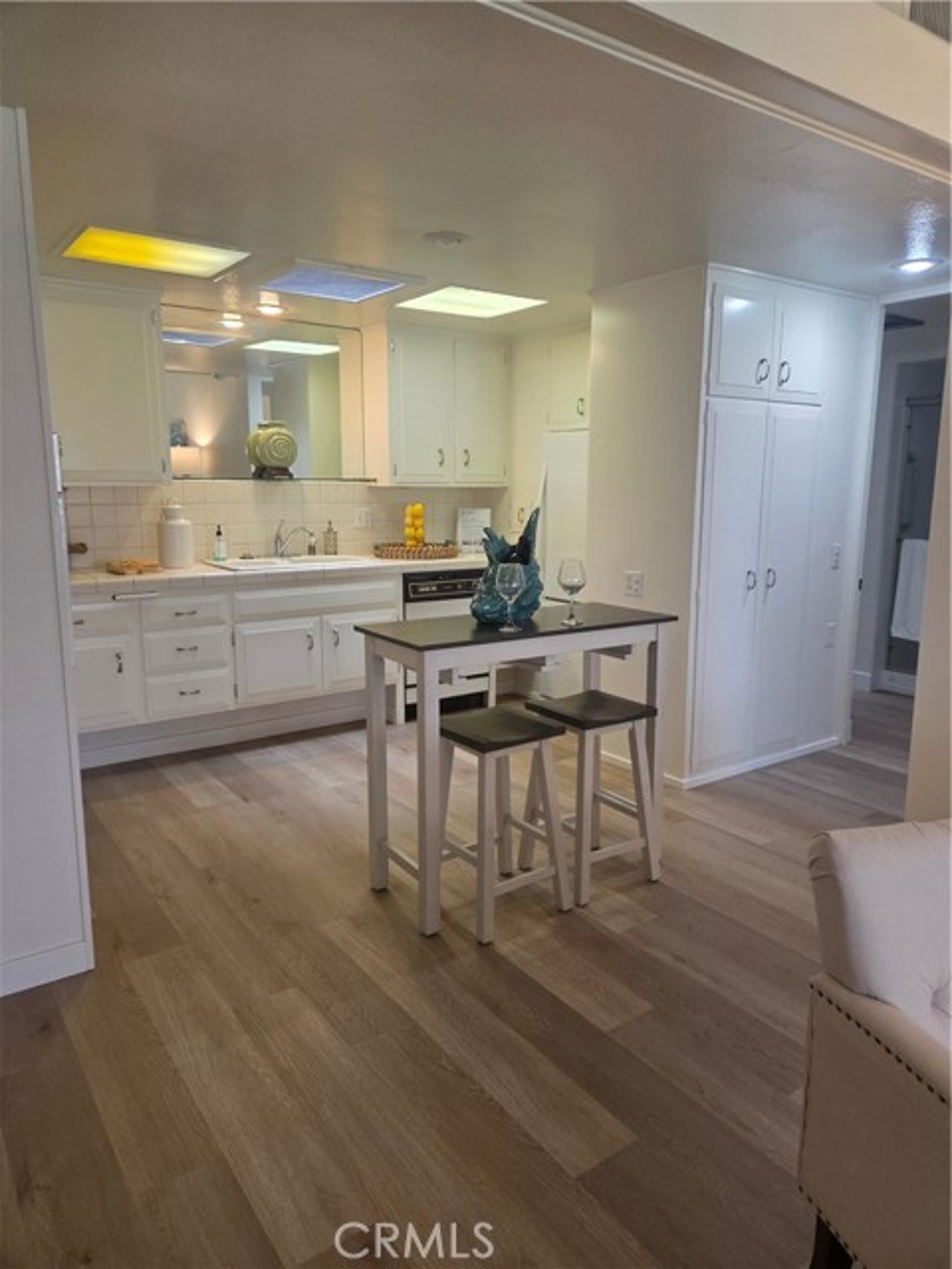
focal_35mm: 23
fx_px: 843
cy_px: 634
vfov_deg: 73.9
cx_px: 476
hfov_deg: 58.9
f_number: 1.8
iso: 250
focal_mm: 5.4
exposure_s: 1/120
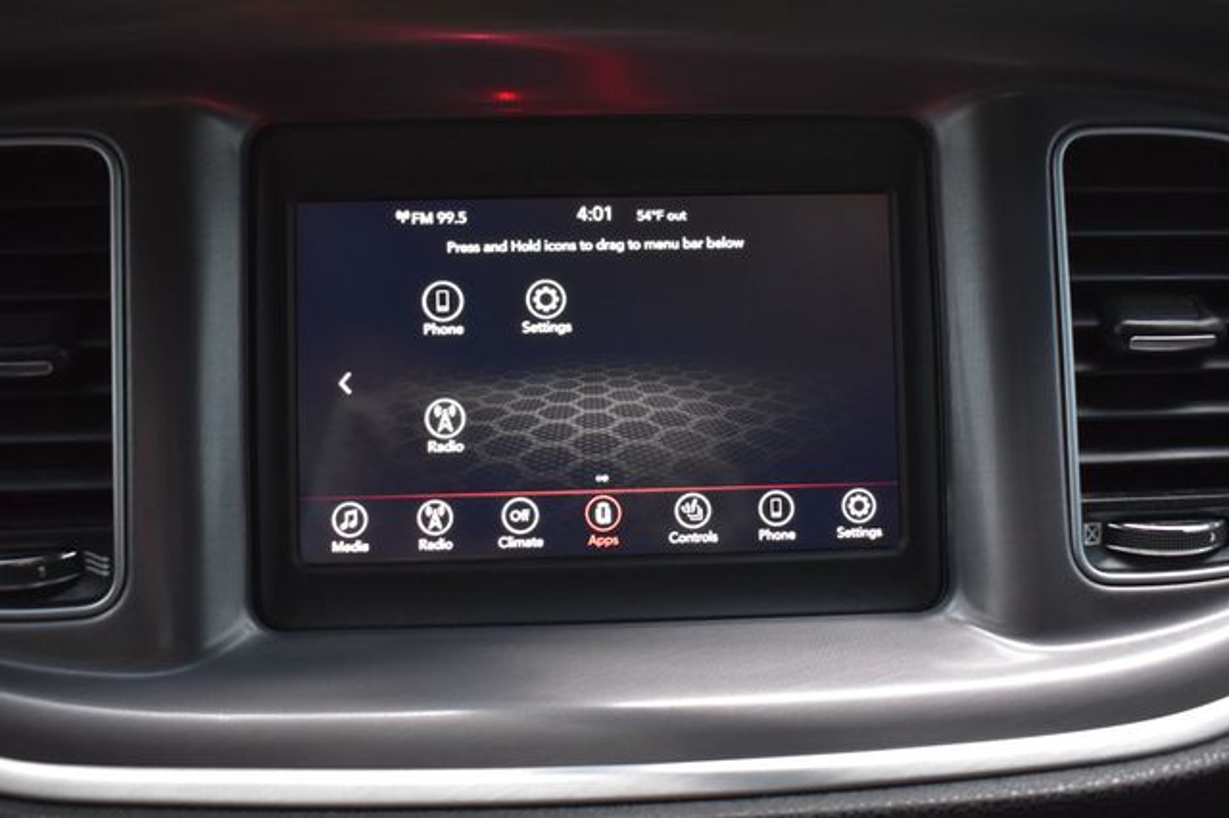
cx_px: 614
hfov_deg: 51.3
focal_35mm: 38
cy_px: 409
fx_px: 1279
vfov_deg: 35.5
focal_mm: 25
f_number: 4
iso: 1600
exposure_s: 1/10
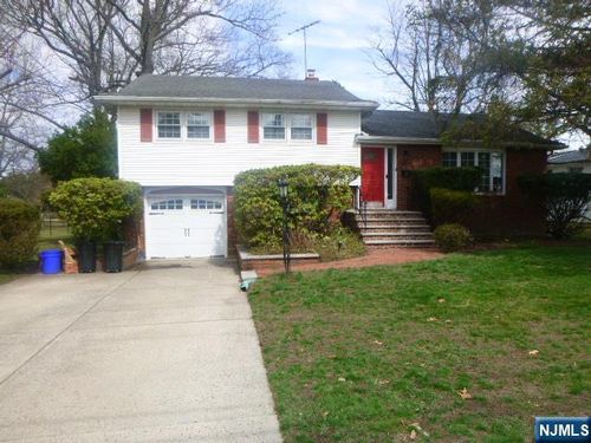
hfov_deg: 69.4
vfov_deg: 54.9
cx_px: 296
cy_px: 222
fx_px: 427
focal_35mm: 25
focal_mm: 4.5
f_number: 3.9
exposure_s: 1/320
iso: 100
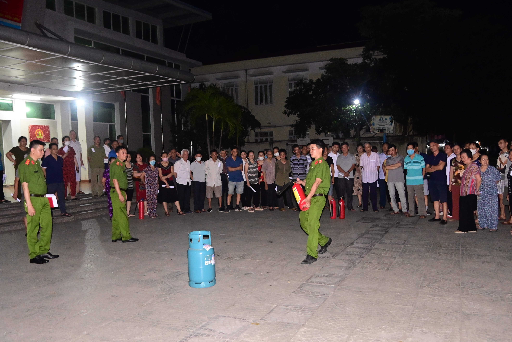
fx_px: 441
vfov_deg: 42.3
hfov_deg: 60.3
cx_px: 256
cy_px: 171
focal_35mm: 31
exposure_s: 1/200
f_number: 4
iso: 4000
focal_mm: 21
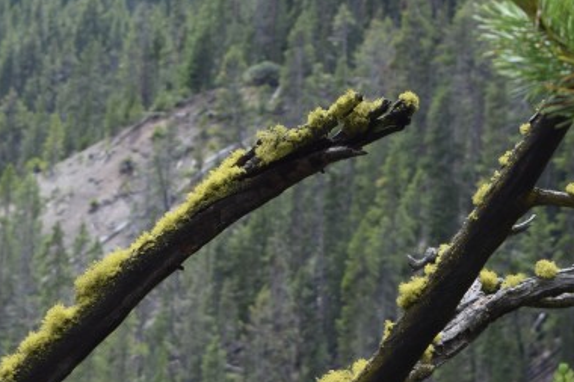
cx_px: 154
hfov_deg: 9.2
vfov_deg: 6.2
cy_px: 145
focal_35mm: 222
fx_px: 3543
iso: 250
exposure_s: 1/250
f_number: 8
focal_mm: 55
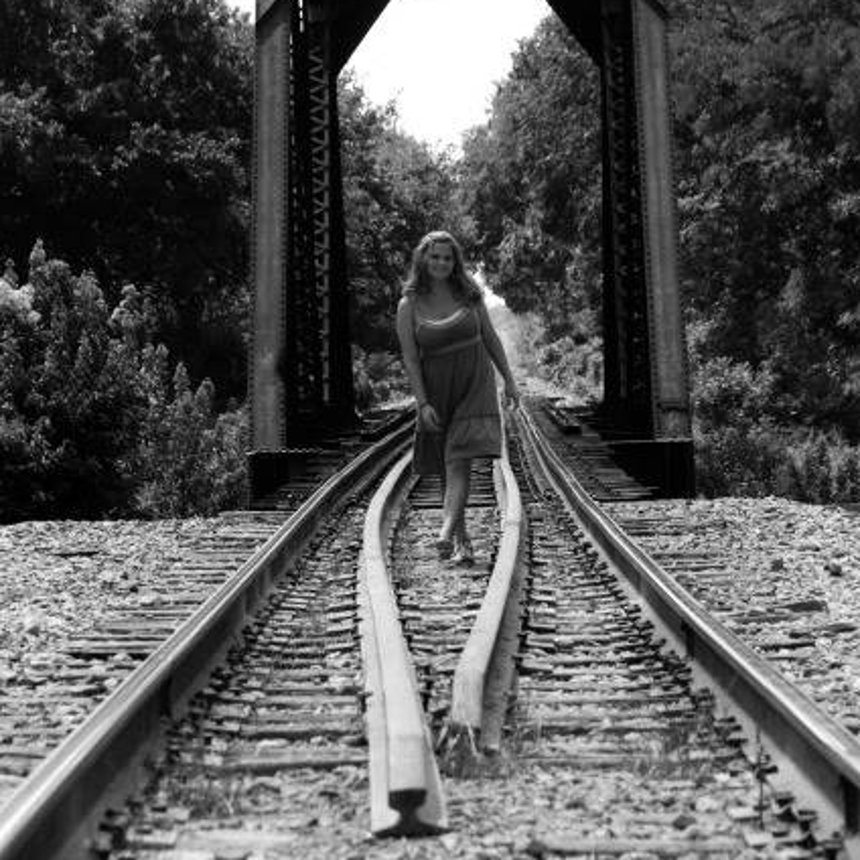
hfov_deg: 10.7
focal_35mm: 164
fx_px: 4600
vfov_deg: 10.7
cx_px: 432
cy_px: 376
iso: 100
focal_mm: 85
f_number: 6.3
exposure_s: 1/125
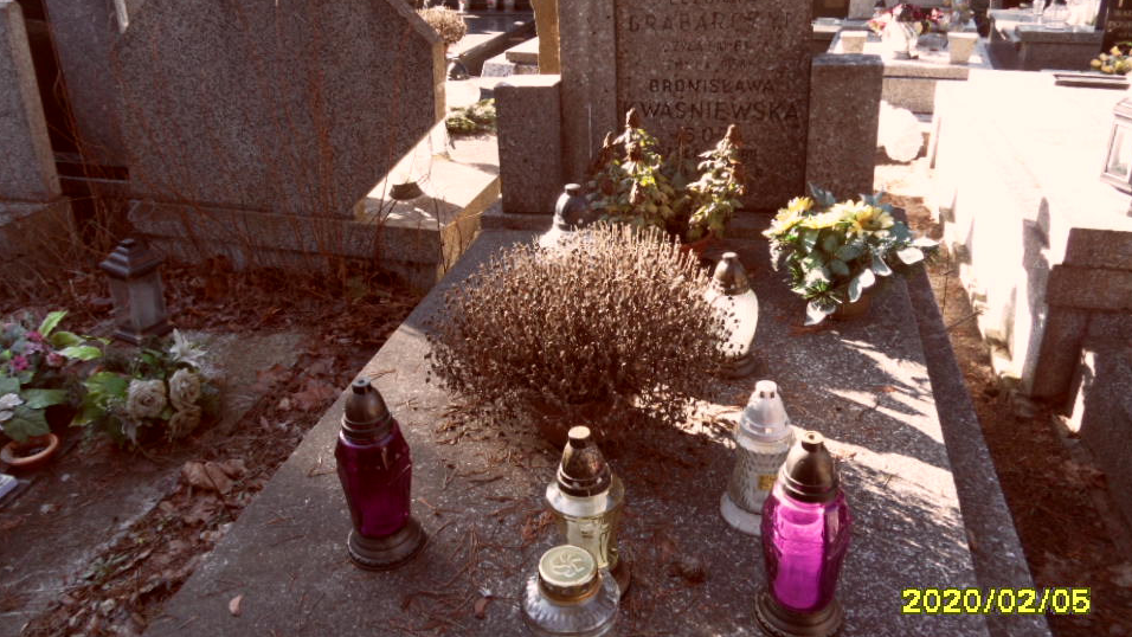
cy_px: 240
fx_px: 841
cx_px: 541
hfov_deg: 67.9
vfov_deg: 41.2
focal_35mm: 28
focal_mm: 3.9
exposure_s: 1/90
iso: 80
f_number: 3.2
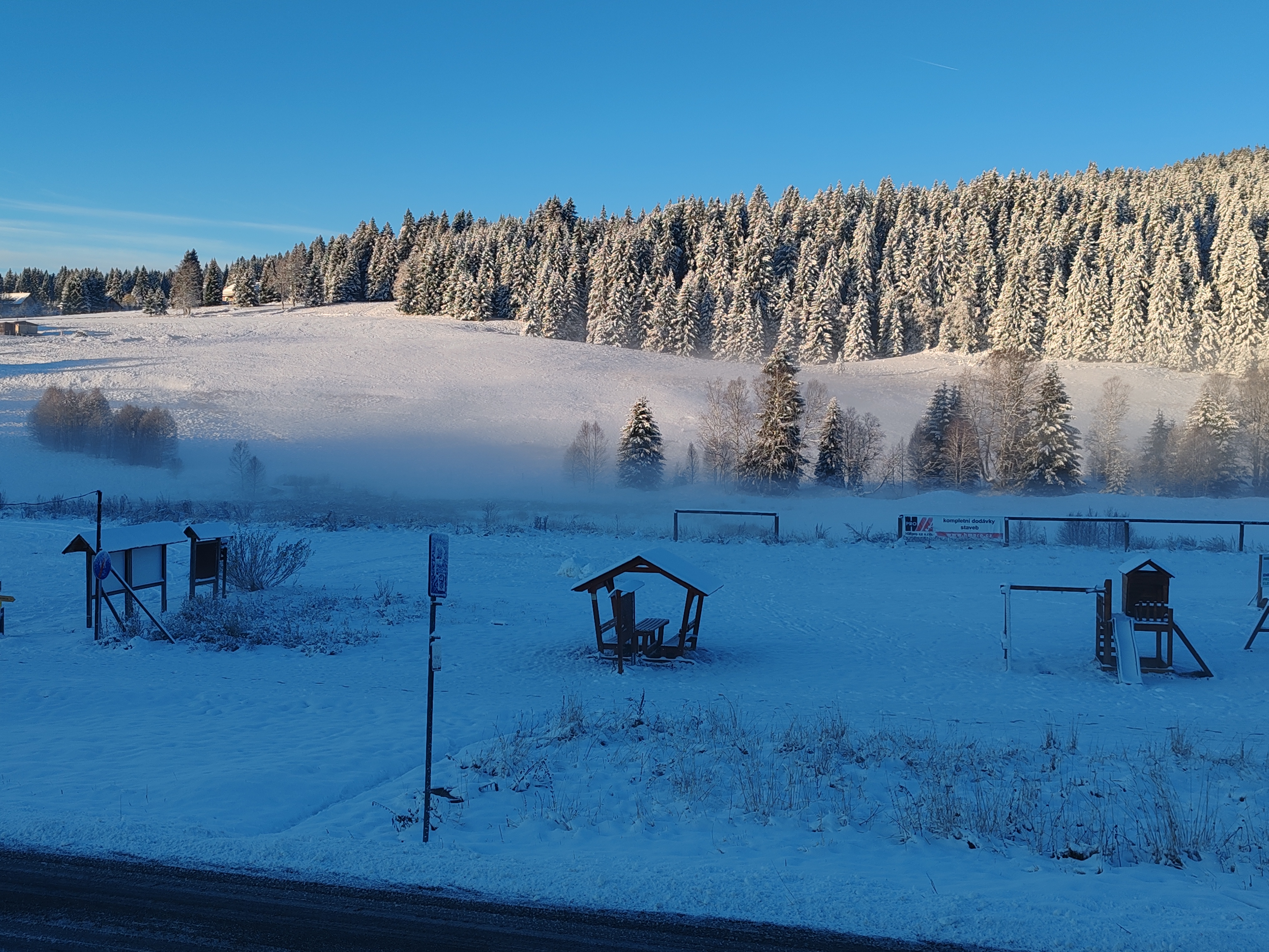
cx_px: 634
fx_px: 1393
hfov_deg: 49.0
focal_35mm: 38
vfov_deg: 37.7
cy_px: 476
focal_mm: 6.12
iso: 50
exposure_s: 1/320
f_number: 1.9
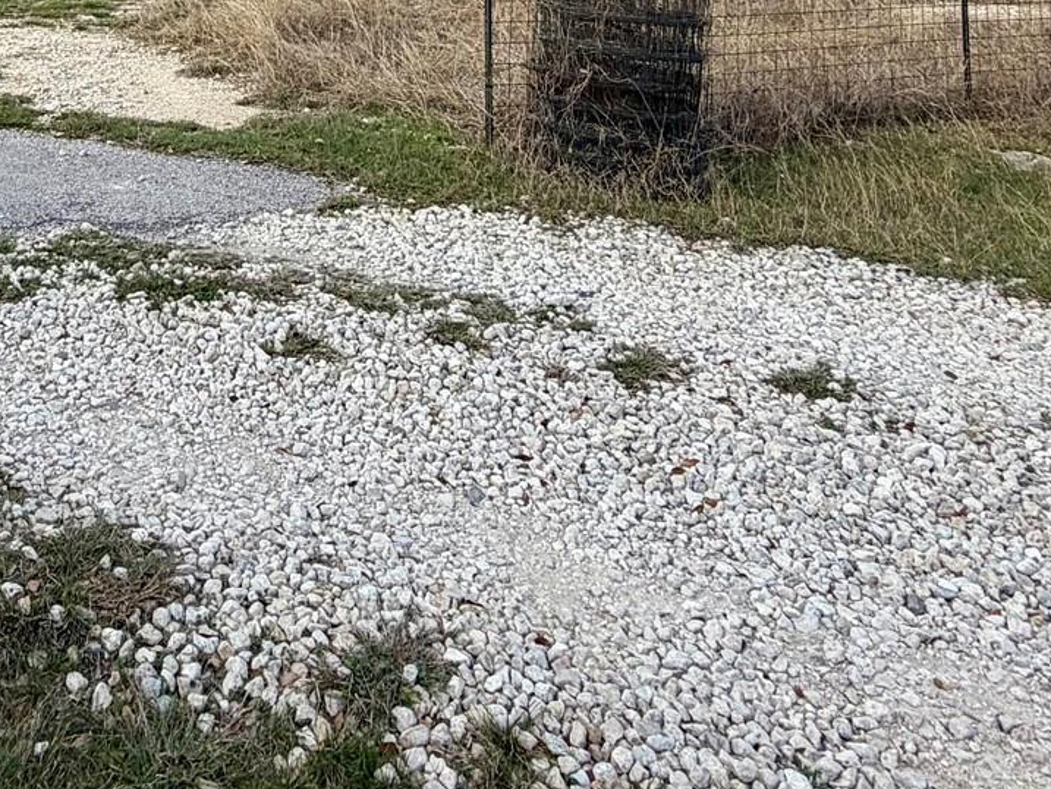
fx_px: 1215
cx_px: 170
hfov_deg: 43.9
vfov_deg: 29.2
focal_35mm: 40
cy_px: -235
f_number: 2.2
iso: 25
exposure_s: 1/770
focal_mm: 2.22
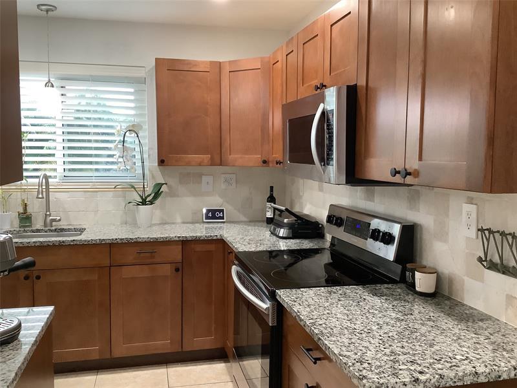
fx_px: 463
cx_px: 258
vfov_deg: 45.4
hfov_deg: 58.4
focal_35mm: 31
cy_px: 194
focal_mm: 3.3
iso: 250
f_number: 2.4
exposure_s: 1/60
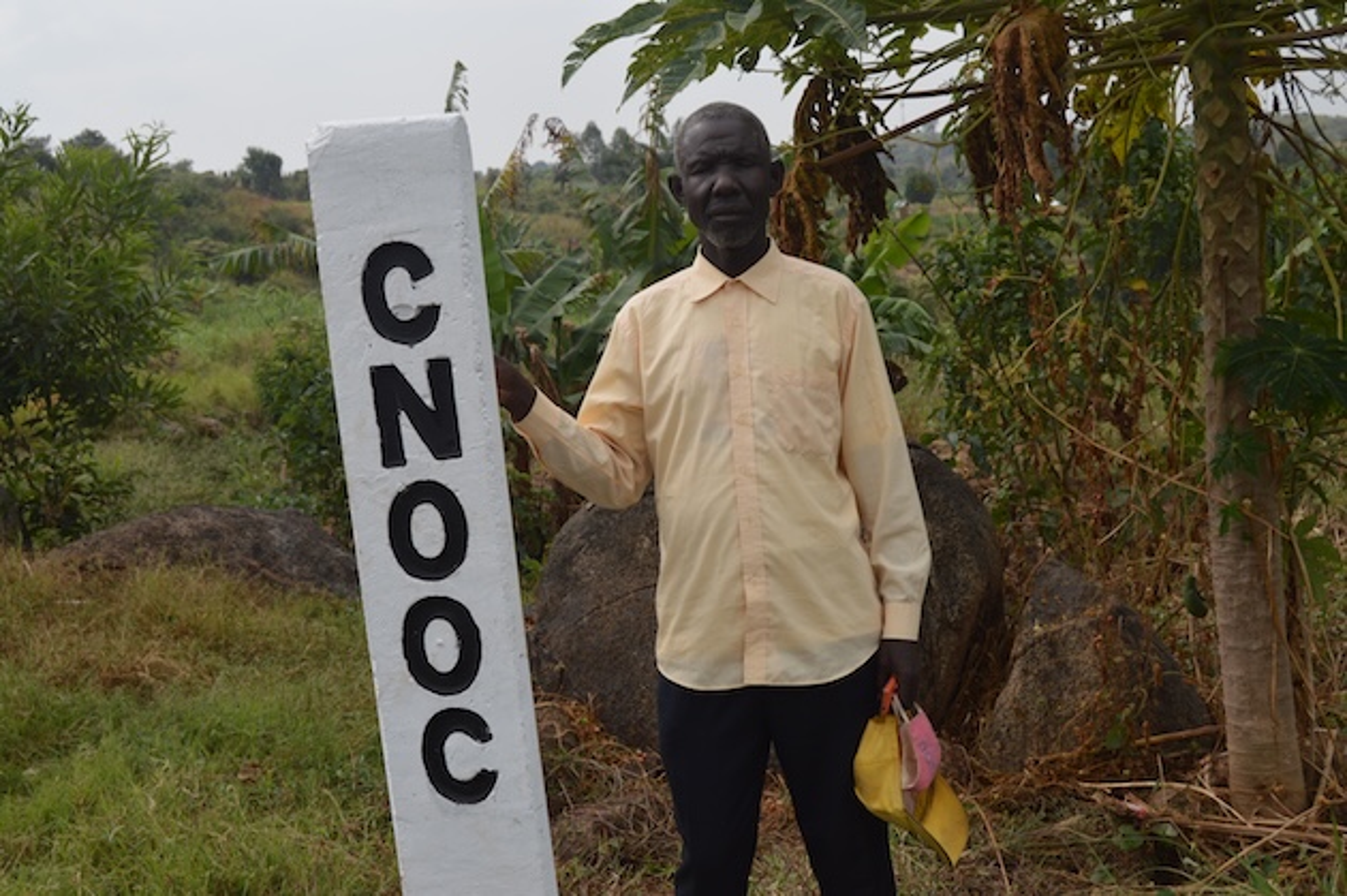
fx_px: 1570
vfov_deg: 31.8
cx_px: 674
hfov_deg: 46.4
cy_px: 448
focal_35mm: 42
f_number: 6.3
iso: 100
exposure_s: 1/320
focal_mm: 28
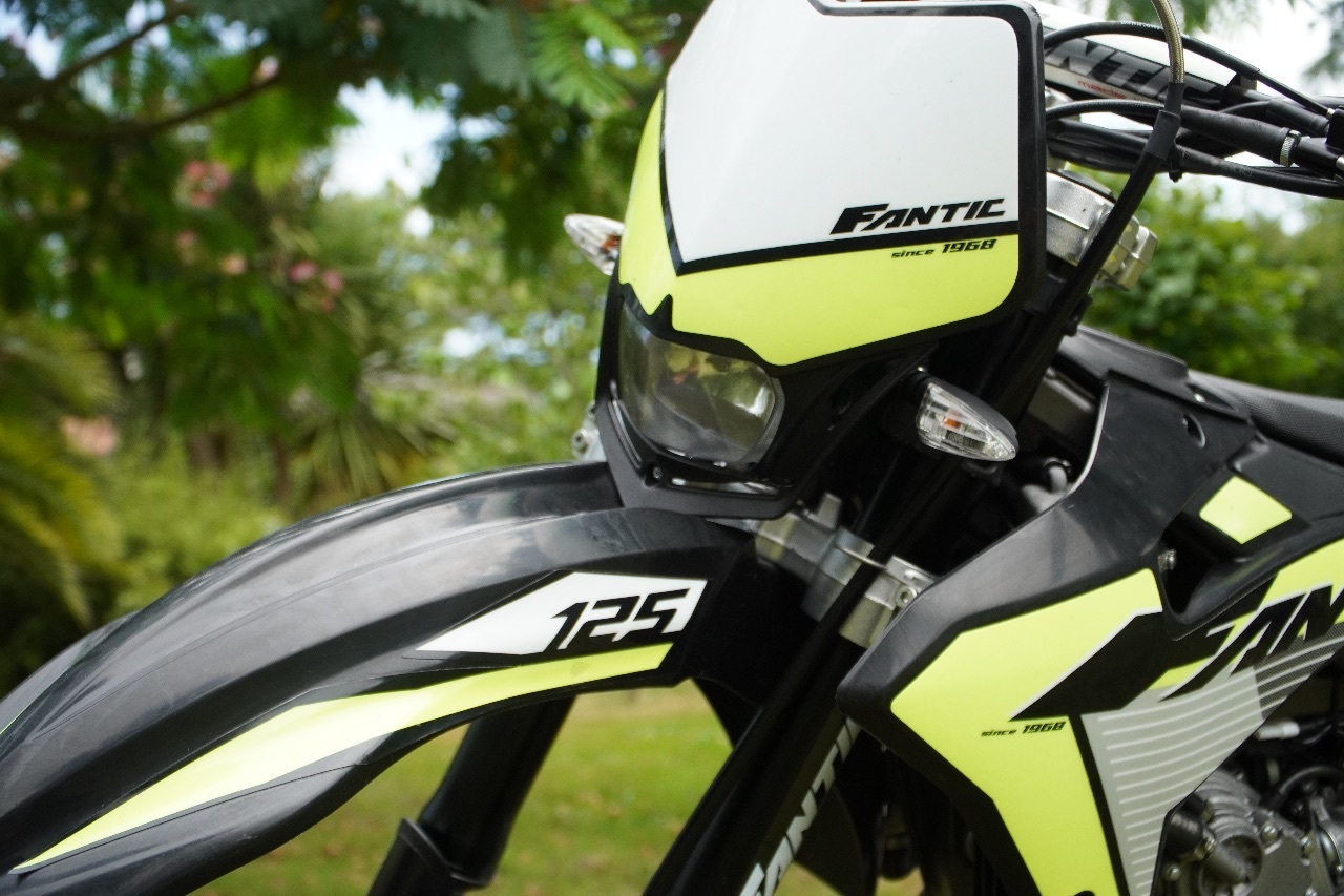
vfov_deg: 31.9
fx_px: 1568
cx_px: 672
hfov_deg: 46.4
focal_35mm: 42
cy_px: 448
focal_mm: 28
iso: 800
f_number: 4
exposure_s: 1/2000
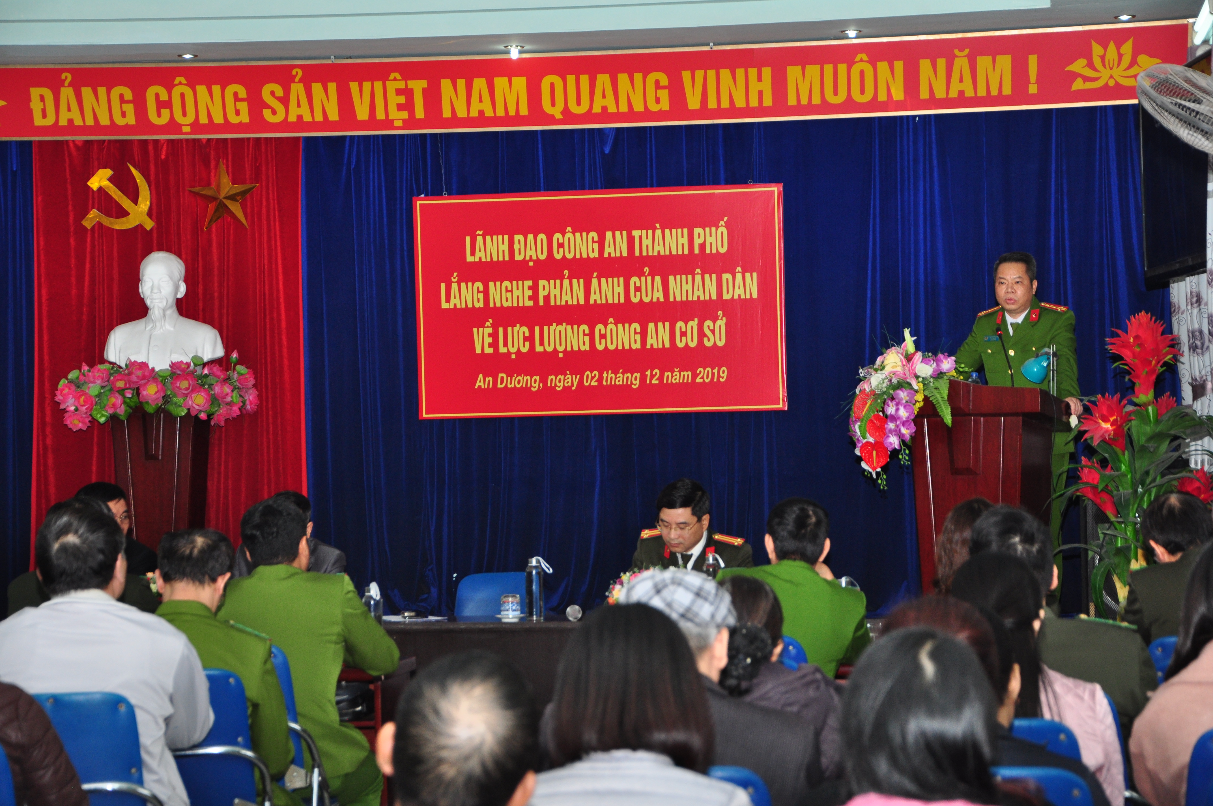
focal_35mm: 87
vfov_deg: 15.7
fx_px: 2928
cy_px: 403
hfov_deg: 23.4
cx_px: 606
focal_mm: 58
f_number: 5
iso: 500
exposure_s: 1/200
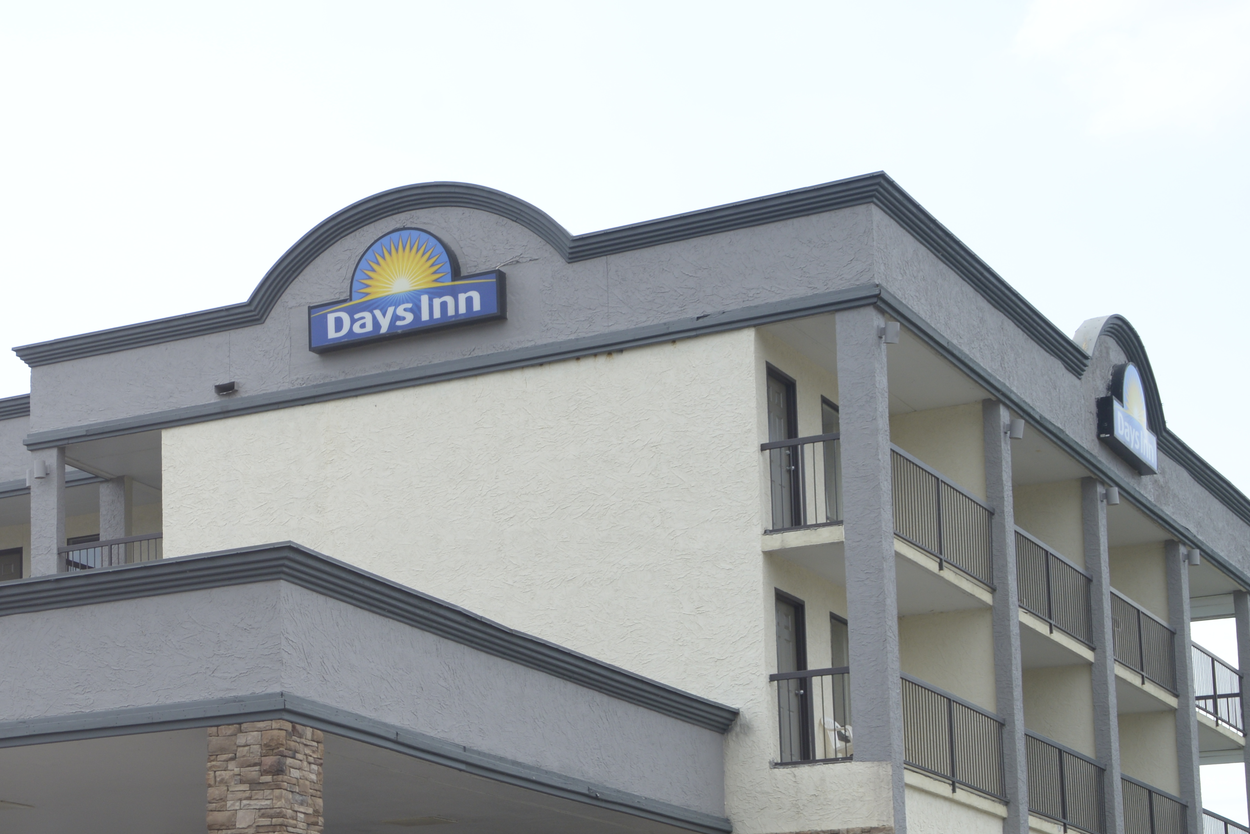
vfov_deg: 17.3
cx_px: -71
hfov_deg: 24.5
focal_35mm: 78
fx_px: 2709
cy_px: 747
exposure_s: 1/250
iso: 200
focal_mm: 34
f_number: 8
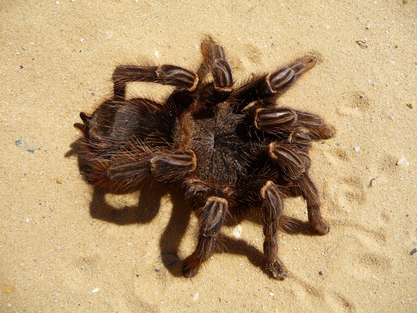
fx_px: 337
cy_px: 156
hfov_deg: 63.4
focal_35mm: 28
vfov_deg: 49.7
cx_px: 208
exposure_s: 1/1300
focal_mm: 4.7
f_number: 3.3
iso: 100
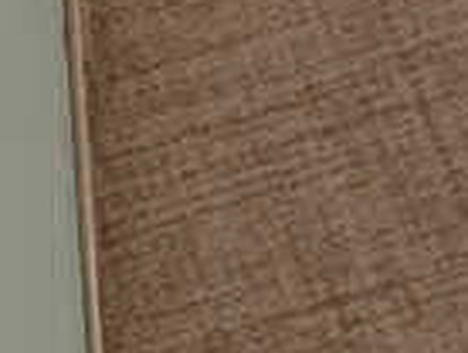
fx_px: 3007
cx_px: -437
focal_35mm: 222
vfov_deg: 6.6
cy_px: 631
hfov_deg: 8.5
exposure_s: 1/33
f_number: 1.78
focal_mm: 6.76
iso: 500
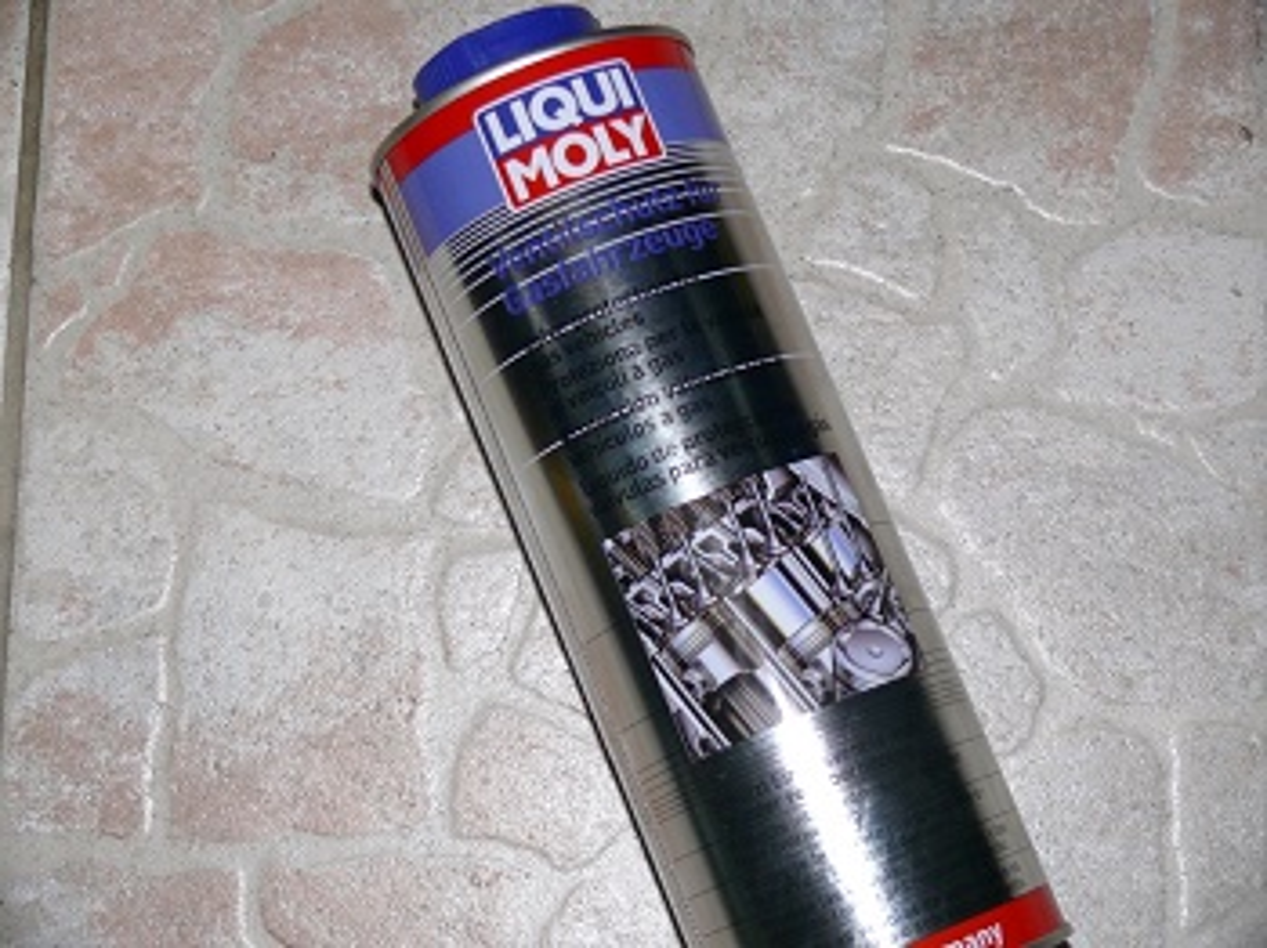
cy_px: 474
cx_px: 634
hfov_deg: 26.3
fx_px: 2707
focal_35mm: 74
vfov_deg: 19.9
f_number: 3.2
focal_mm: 15.6
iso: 100
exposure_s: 1/30
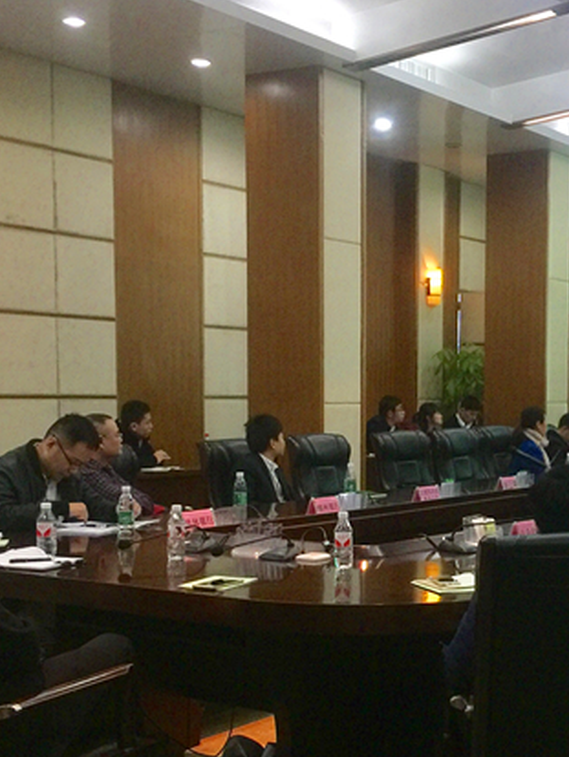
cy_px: 496
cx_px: 483
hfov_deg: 25.5
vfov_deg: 34.1
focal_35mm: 56
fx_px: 1226
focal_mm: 4.15
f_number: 2.2
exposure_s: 1/33
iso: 80
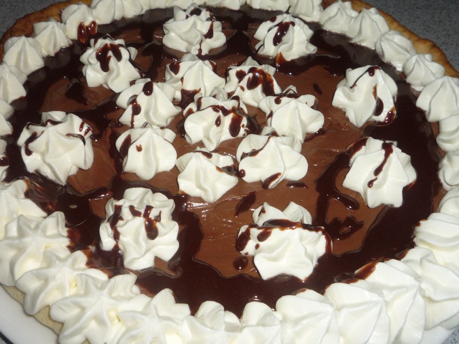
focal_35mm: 41
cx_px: 230
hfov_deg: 45.8
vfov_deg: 35.1
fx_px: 544
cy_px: 172
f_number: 4
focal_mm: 5.2
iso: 100
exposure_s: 1/30
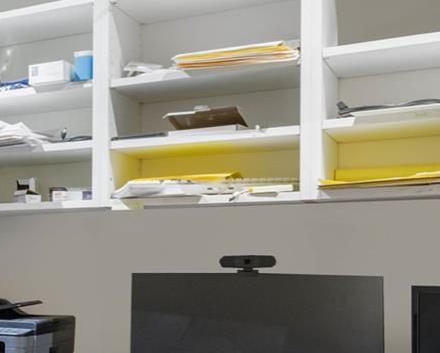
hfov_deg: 23.4
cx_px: -254
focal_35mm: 61
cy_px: 268
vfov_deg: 24.7
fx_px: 795
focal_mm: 14
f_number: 10
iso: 200
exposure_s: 5
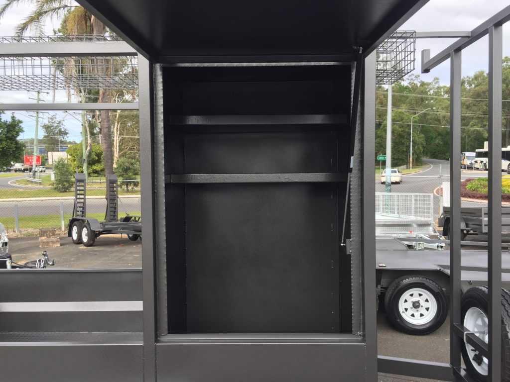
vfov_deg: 48.2
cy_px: 191
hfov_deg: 61.7
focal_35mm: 29
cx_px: 255
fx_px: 427
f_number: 2.2
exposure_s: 1/608
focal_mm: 4.15
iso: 32
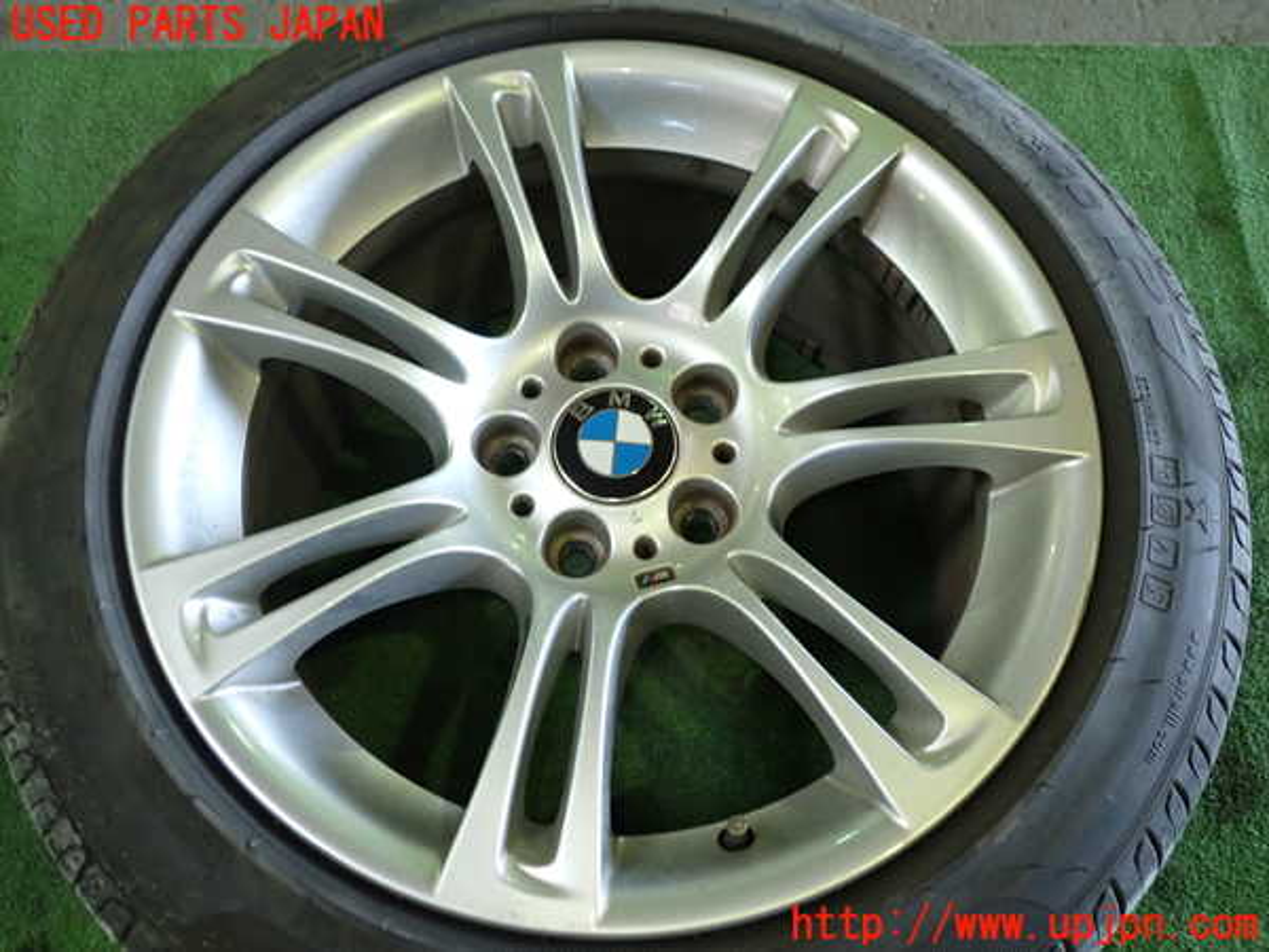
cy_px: 476
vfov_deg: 46.8
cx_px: 634
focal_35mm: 30
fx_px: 1100
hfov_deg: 60.0
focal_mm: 5.4
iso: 200
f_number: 2.3
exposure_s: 1/30
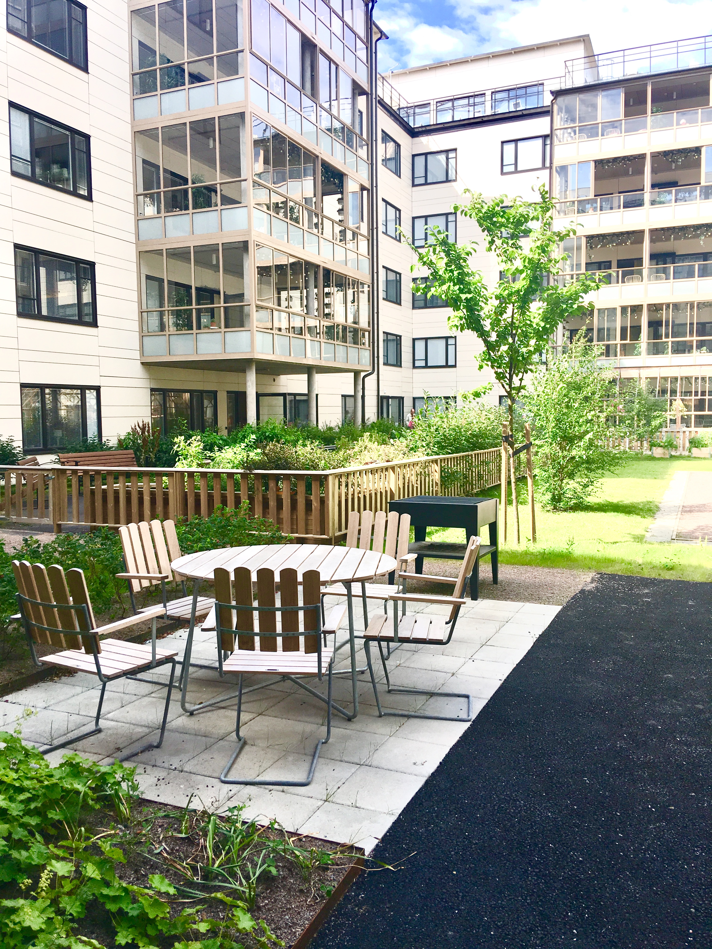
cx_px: 356
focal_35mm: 29
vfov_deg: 61.7
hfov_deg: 48.2
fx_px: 795
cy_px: 474
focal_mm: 4.15
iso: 25
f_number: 2.2
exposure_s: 1/646
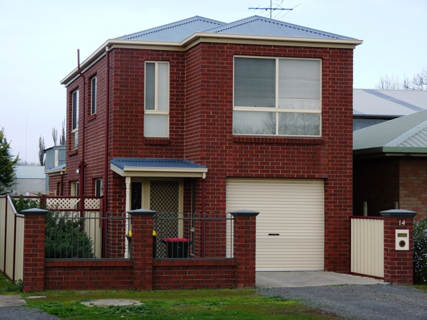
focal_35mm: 91
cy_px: 160
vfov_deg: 16.2
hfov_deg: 21.5
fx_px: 1123
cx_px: 214
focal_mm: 16.1
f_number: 4
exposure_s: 1/200
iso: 100
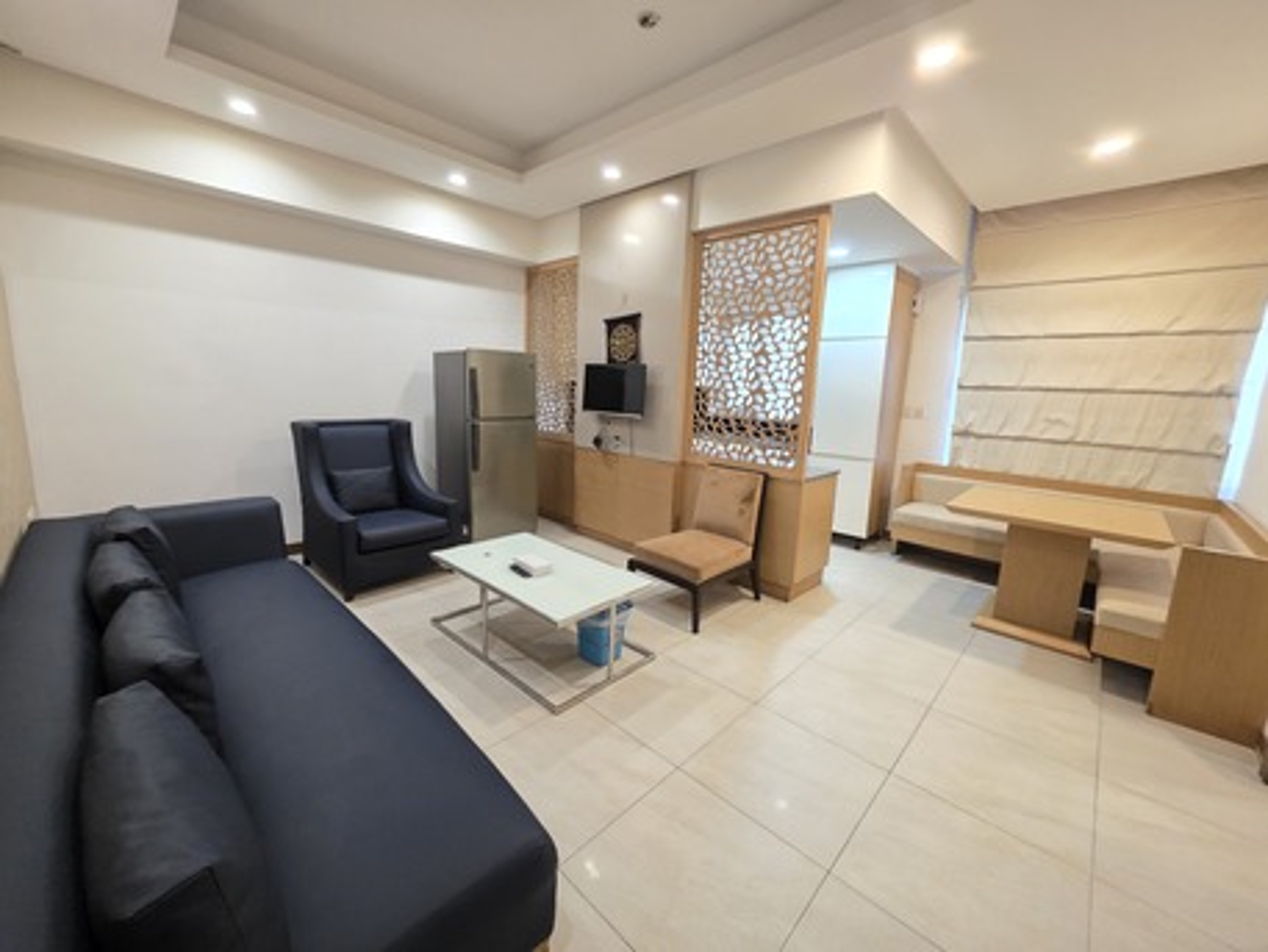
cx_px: 634
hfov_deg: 106.2
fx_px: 476
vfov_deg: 89.9
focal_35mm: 13
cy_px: 476
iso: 640
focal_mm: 2.2
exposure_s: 1/50
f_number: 1.9
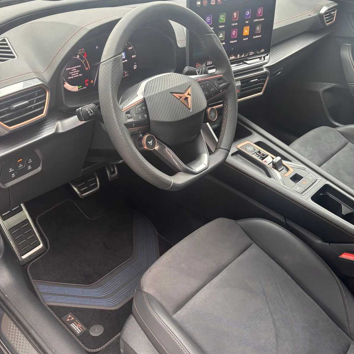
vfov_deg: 52.3
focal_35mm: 31
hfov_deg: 52.5
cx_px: 178
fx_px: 359
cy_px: 204
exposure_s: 1/102
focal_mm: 5.96
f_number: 1.6
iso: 125
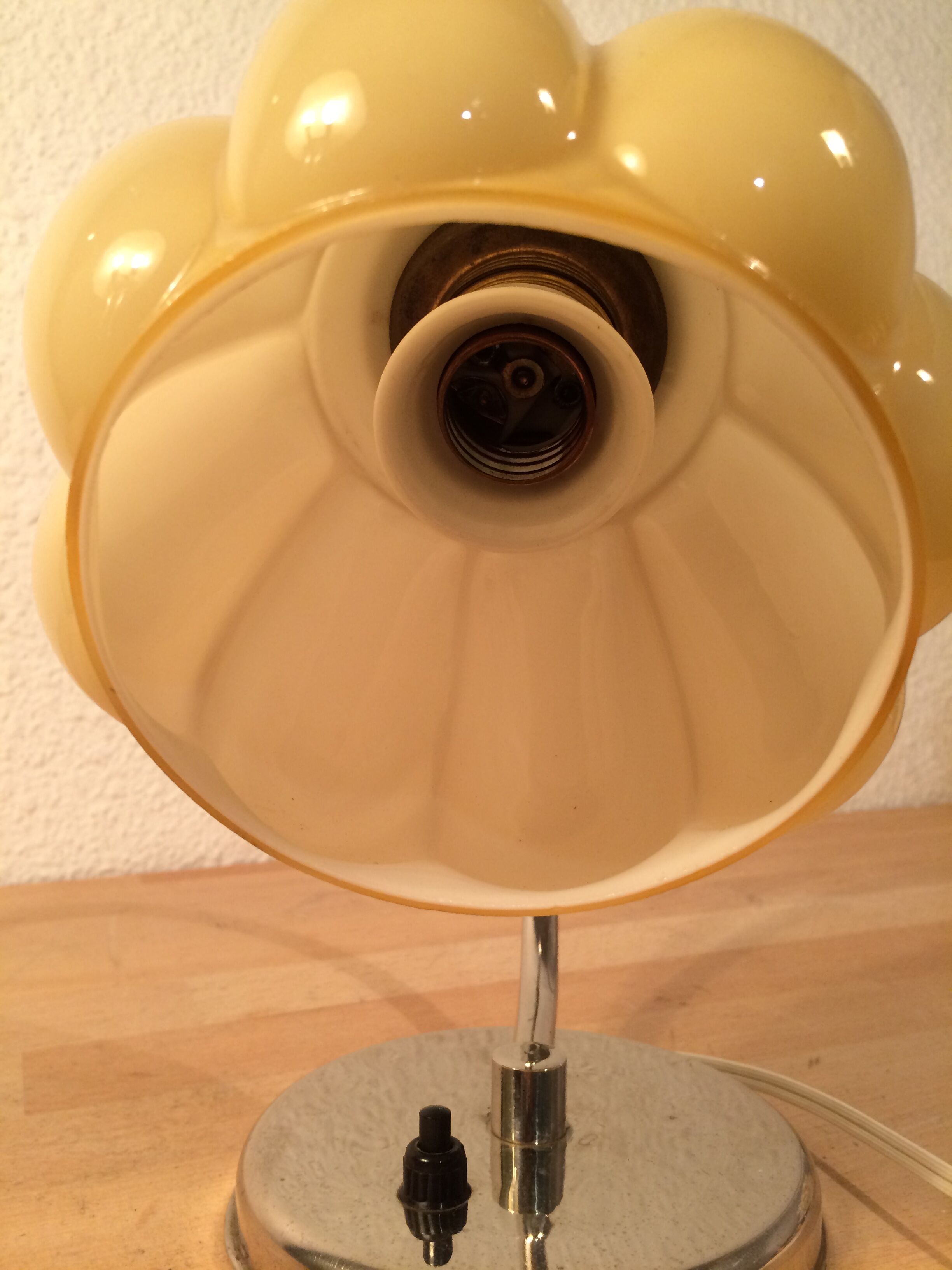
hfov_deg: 48.2
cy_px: 635
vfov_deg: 61.7
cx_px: 476
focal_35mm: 29
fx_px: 1063
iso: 64
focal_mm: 4.15
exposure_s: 1/33
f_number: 2.2
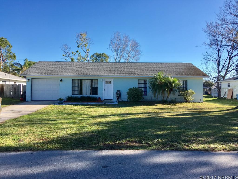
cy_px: 90
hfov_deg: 61.7
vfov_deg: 48.2
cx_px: 119
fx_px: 199
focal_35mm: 29
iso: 25
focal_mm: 4.15
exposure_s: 1/884
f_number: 2.2
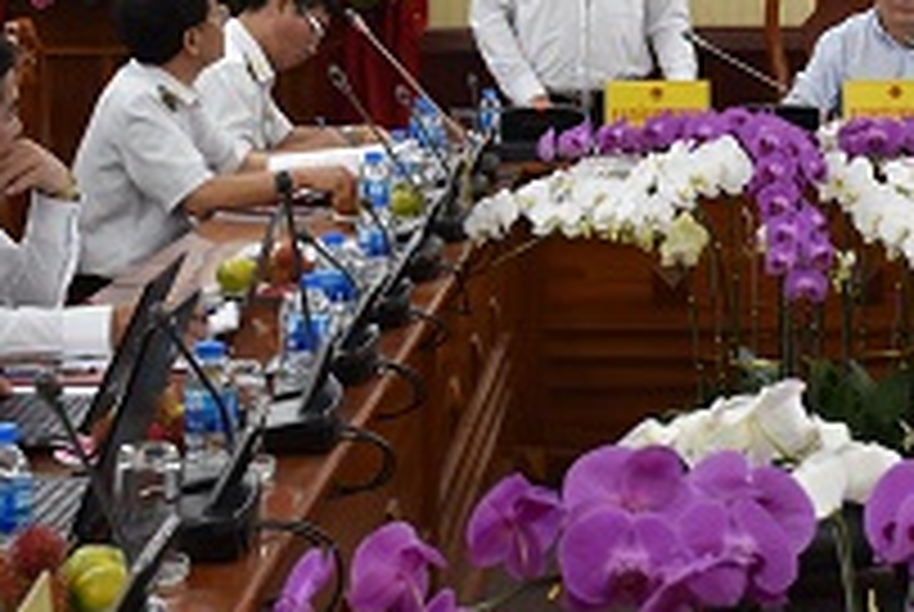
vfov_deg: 11.4
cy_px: -9
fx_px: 3038
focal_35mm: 119
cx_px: 734
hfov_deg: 17.0
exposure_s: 1/80
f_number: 4.5
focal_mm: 27
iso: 800
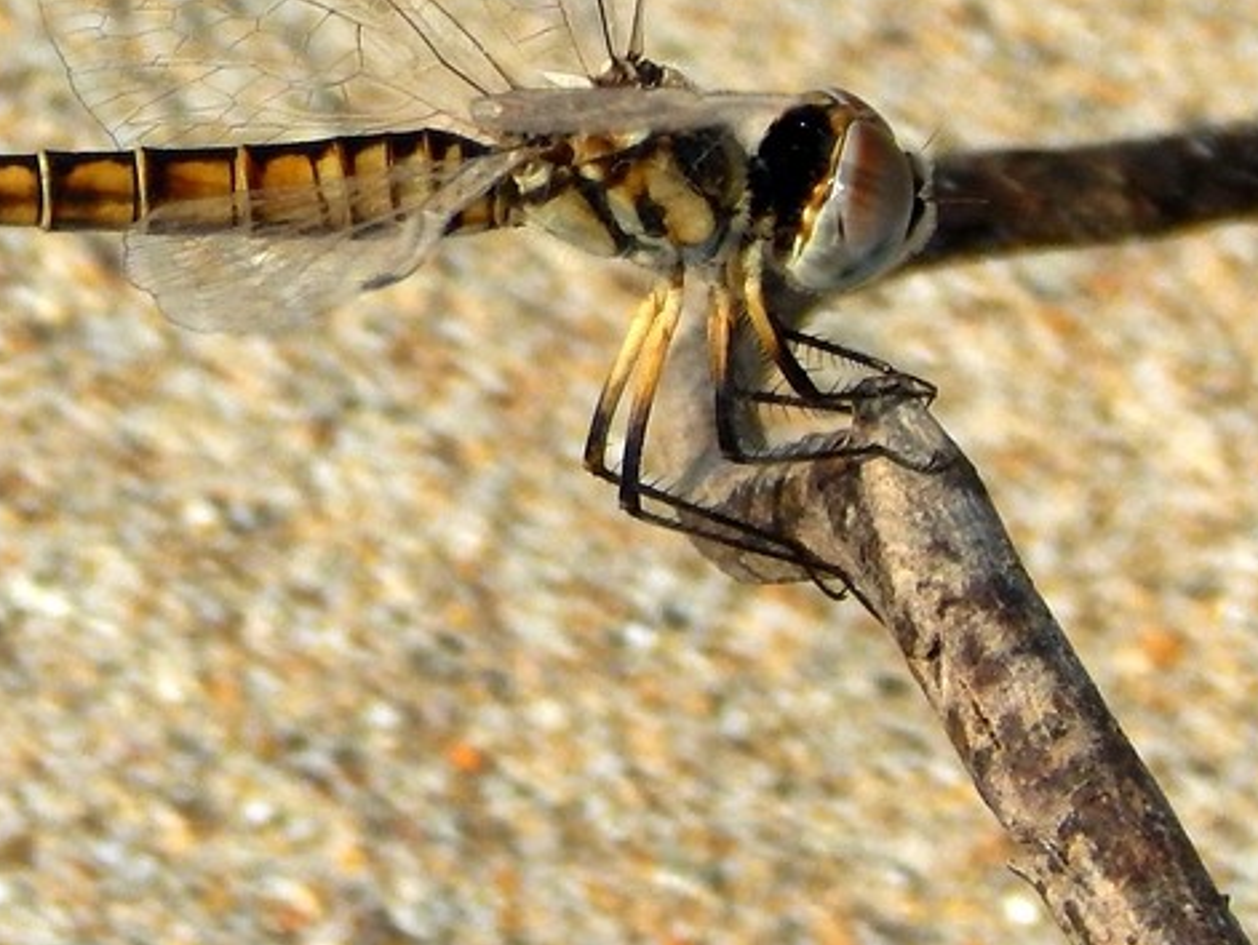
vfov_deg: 6.2
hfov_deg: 8.2
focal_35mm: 241
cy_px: 168
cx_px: 523
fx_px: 8765
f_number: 4.9
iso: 125
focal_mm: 25.3
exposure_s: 1/1250
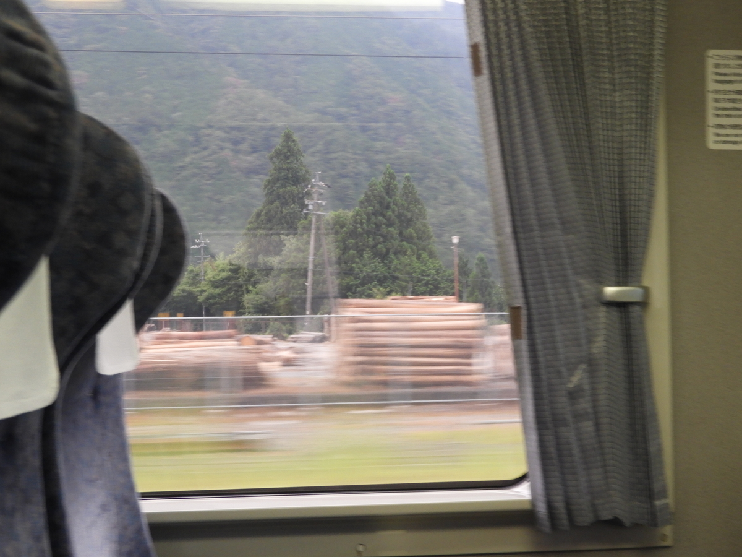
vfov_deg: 29.1
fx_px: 1072
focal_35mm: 50
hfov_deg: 38.2
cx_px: 371
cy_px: 278
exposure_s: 1/30
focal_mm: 9
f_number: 4
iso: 250
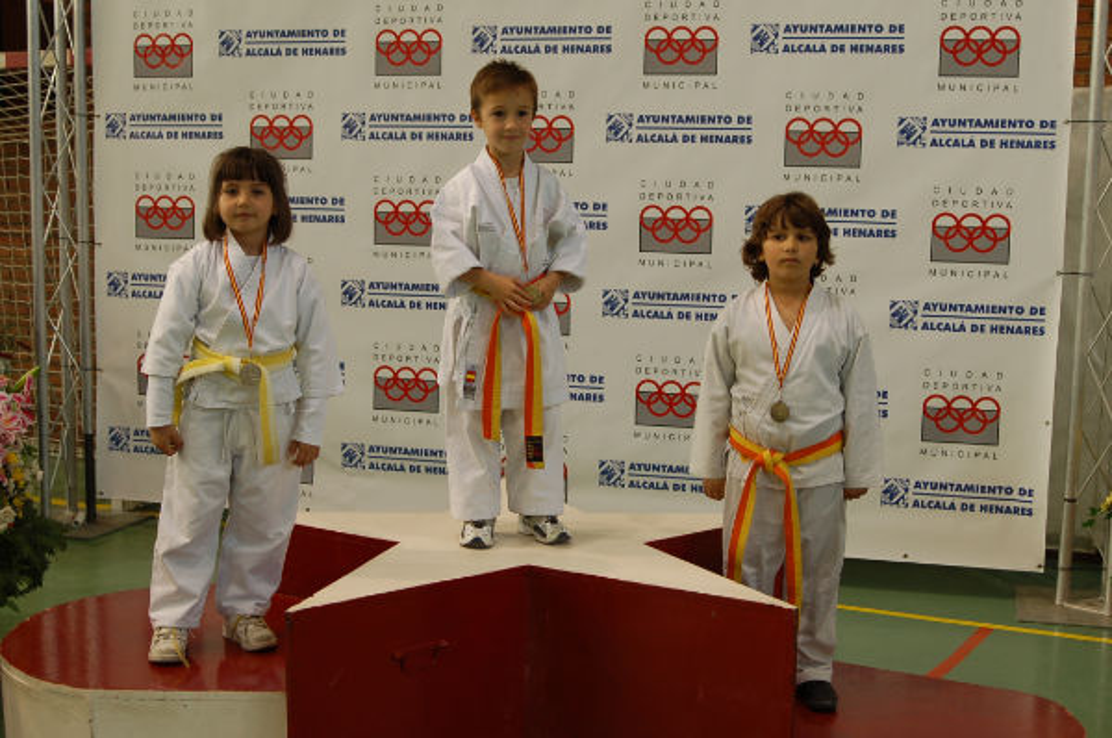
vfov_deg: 26.4
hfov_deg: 38.9
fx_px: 1573
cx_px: 556
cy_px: 369
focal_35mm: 51
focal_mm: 34
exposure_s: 1/50
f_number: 3.8
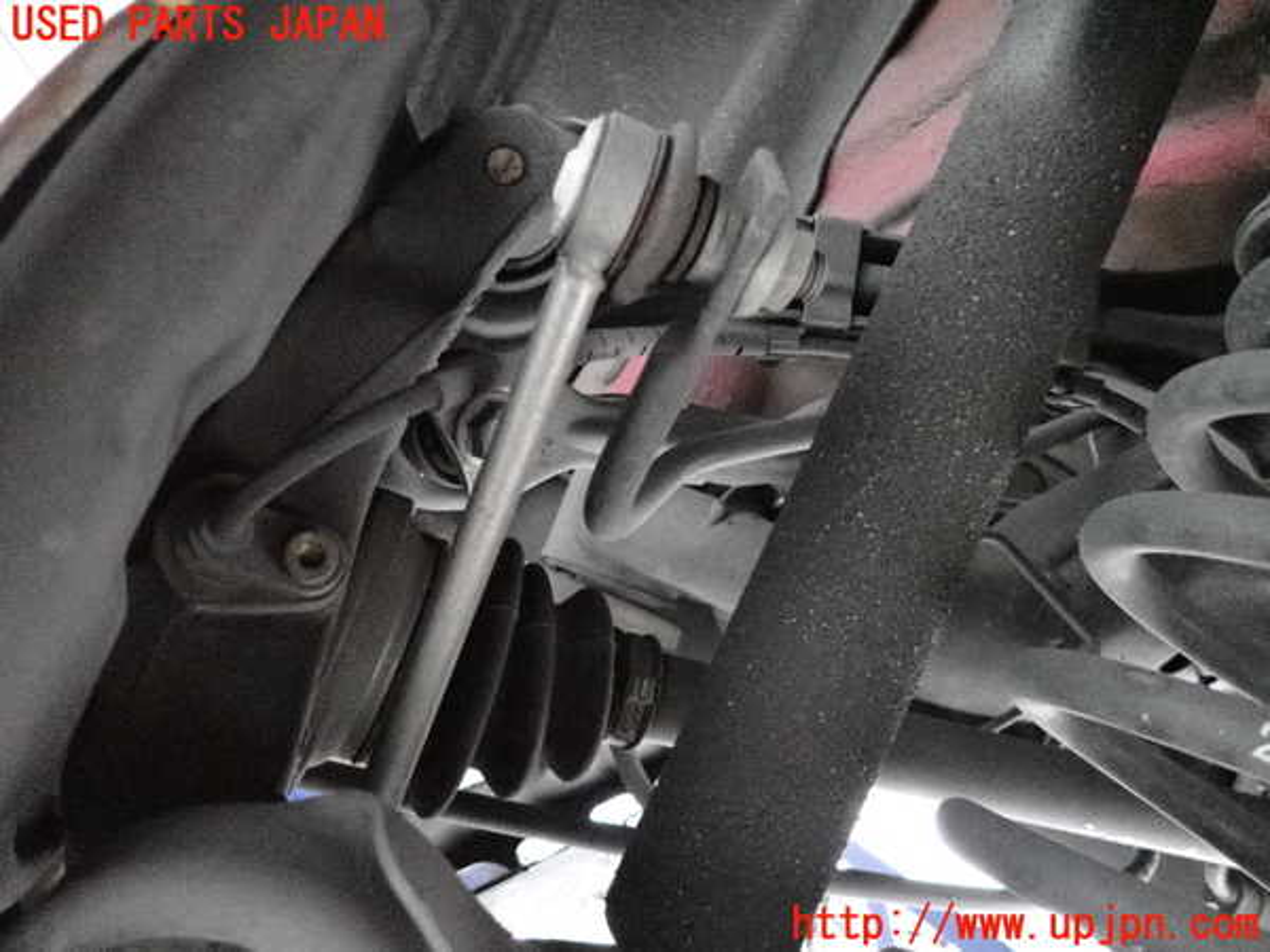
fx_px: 917
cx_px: 635
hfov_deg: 69.4
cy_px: 476
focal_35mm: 25
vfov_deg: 54.9
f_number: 2
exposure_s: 1/125
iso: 5000
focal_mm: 4.5
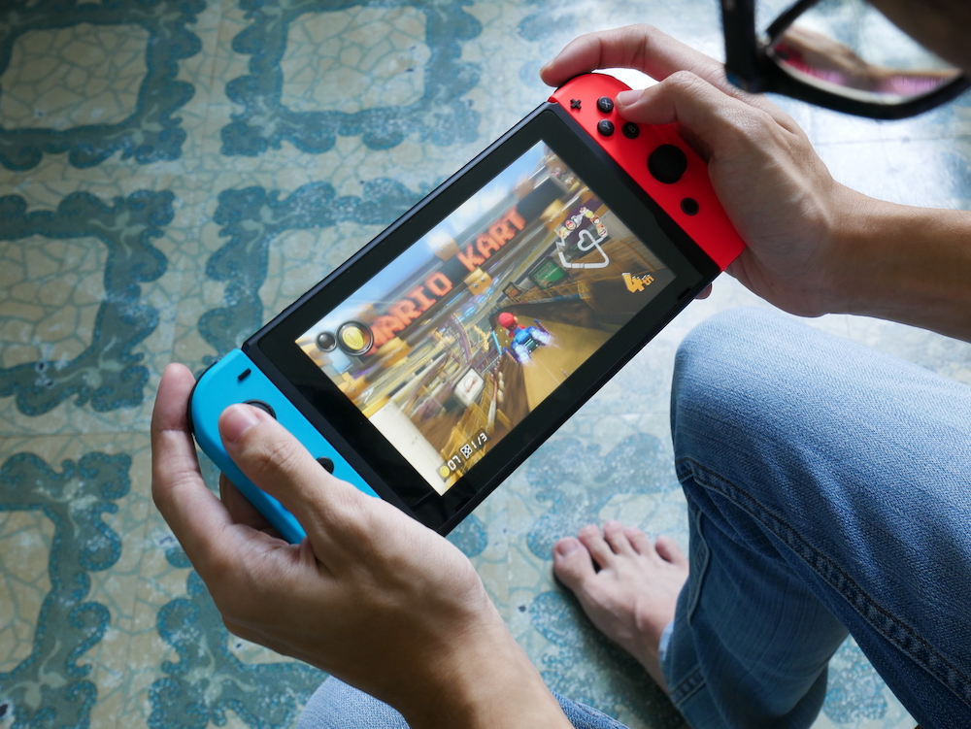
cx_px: 486
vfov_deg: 27.1
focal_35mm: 54
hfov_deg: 35.5
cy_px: 364
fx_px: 1515
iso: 500
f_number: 8
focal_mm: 27
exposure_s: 1/5
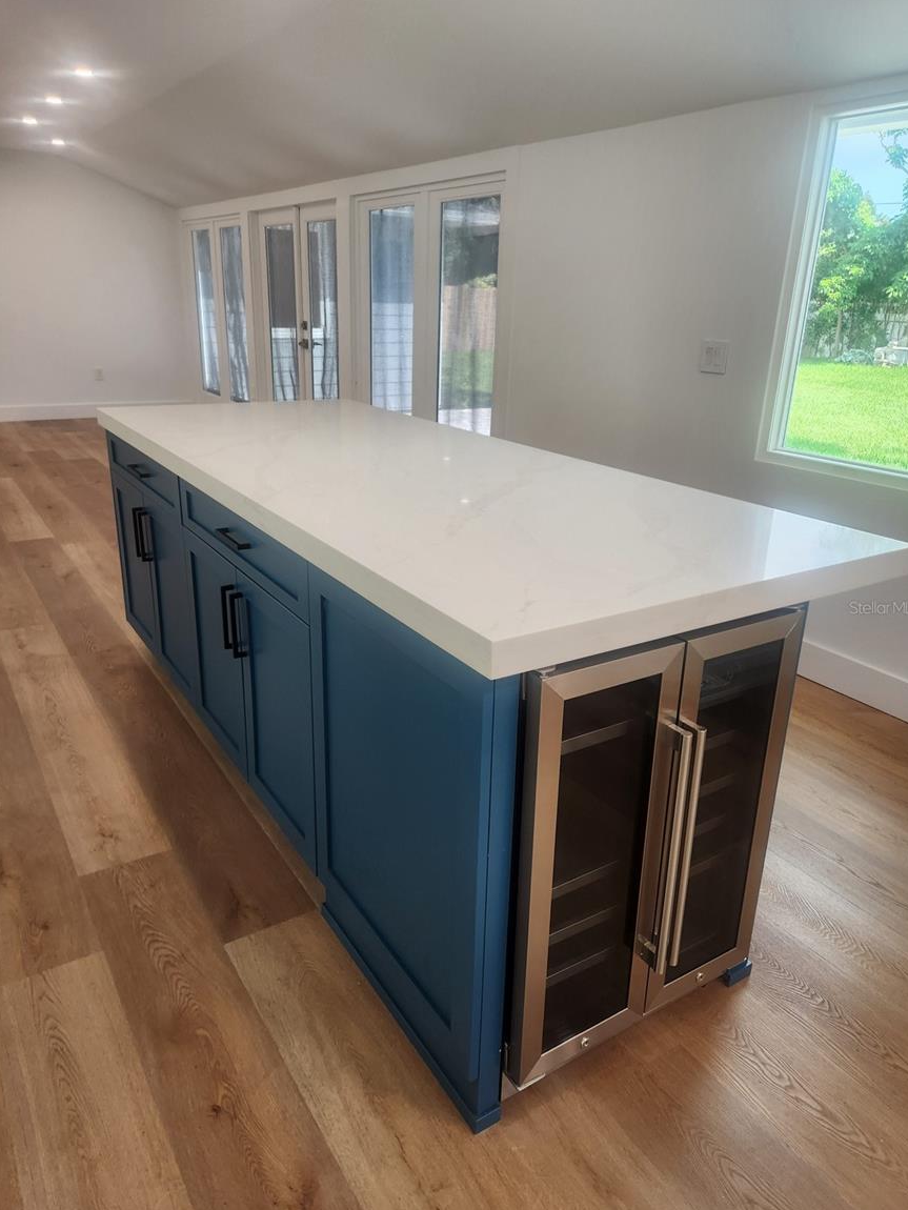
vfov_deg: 71.6
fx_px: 839
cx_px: 450
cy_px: 607
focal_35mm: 24
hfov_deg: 56.8
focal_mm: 5.4
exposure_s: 1/180
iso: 100
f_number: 1.8
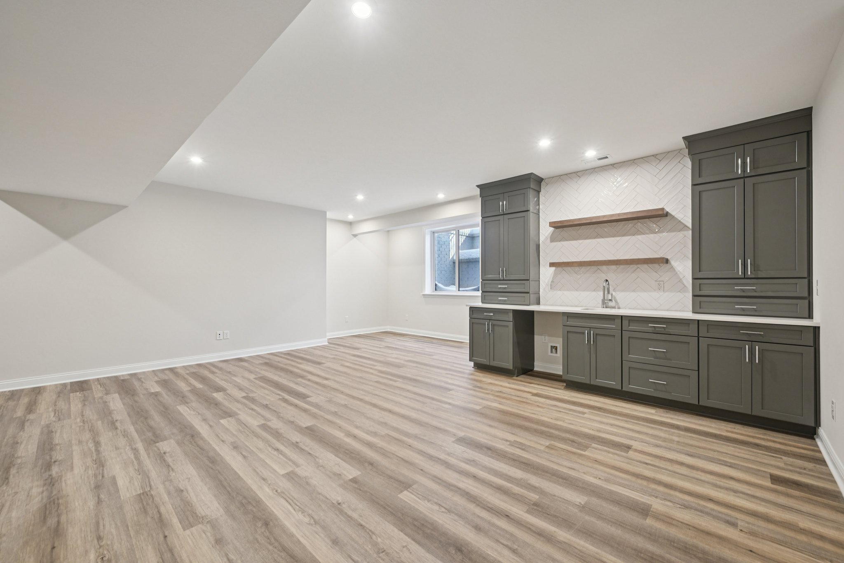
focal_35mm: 14
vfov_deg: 81.2
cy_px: 282
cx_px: 422
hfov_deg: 104.3
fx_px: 328
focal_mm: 14
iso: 400
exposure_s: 1/15
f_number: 8
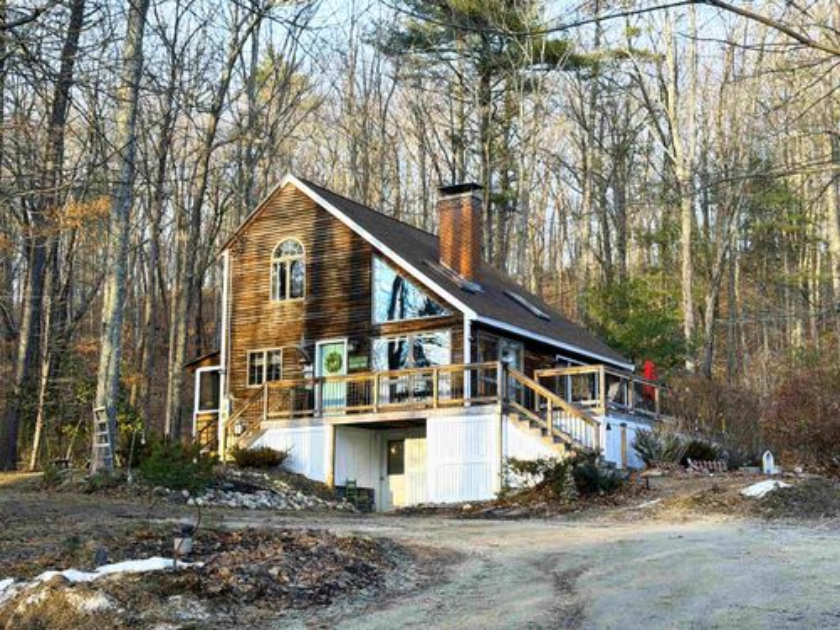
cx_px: 420
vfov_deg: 29.1
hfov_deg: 38.2
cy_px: 315
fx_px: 1213
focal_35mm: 50
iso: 64
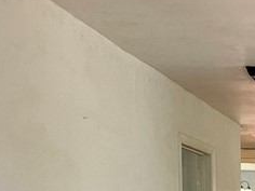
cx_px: 412
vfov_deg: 13.3
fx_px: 766
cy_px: 296
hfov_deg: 16.7
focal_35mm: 104
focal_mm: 6.76
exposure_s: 1/120
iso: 250
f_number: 1.78
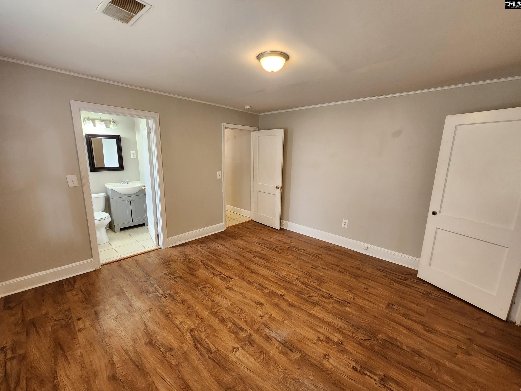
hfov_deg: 106.2
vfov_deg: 89.9
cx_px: 260
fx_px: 196
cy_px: 196
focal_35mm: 13
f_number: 2.2
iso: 250
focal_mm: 2.2
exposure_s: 1/60
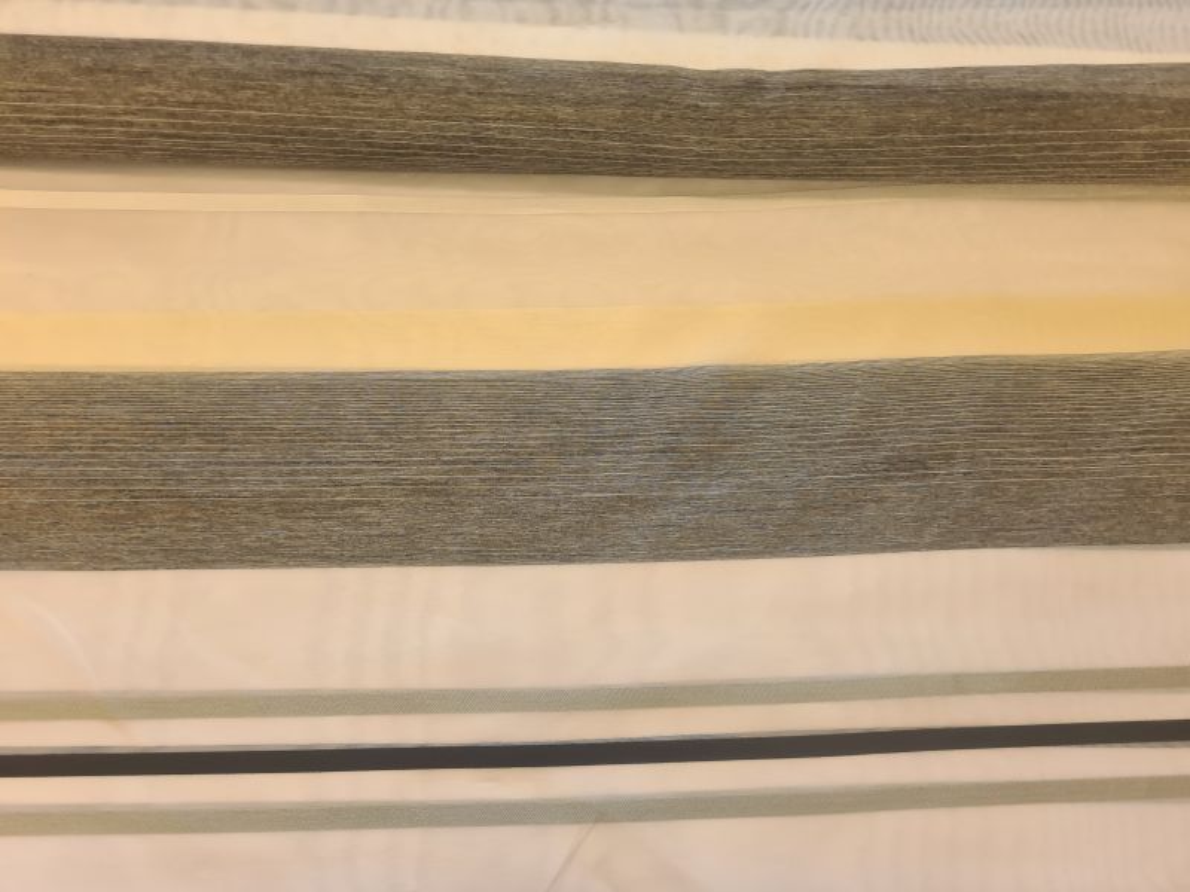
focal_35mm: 26
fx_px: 894
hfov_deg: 67.3
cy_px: 446
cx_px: 595
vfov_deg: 53.1
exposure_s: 1/100
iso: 80
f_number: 1.8
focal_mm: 5.4
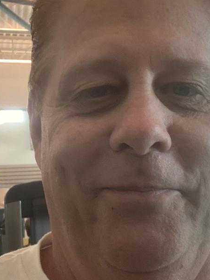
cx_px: 121
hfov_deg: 21.6
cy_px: 170
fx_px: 550
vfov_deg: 28.5
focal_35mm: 68
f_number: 2.2
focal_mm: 2.87
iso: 125
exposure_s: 1/60
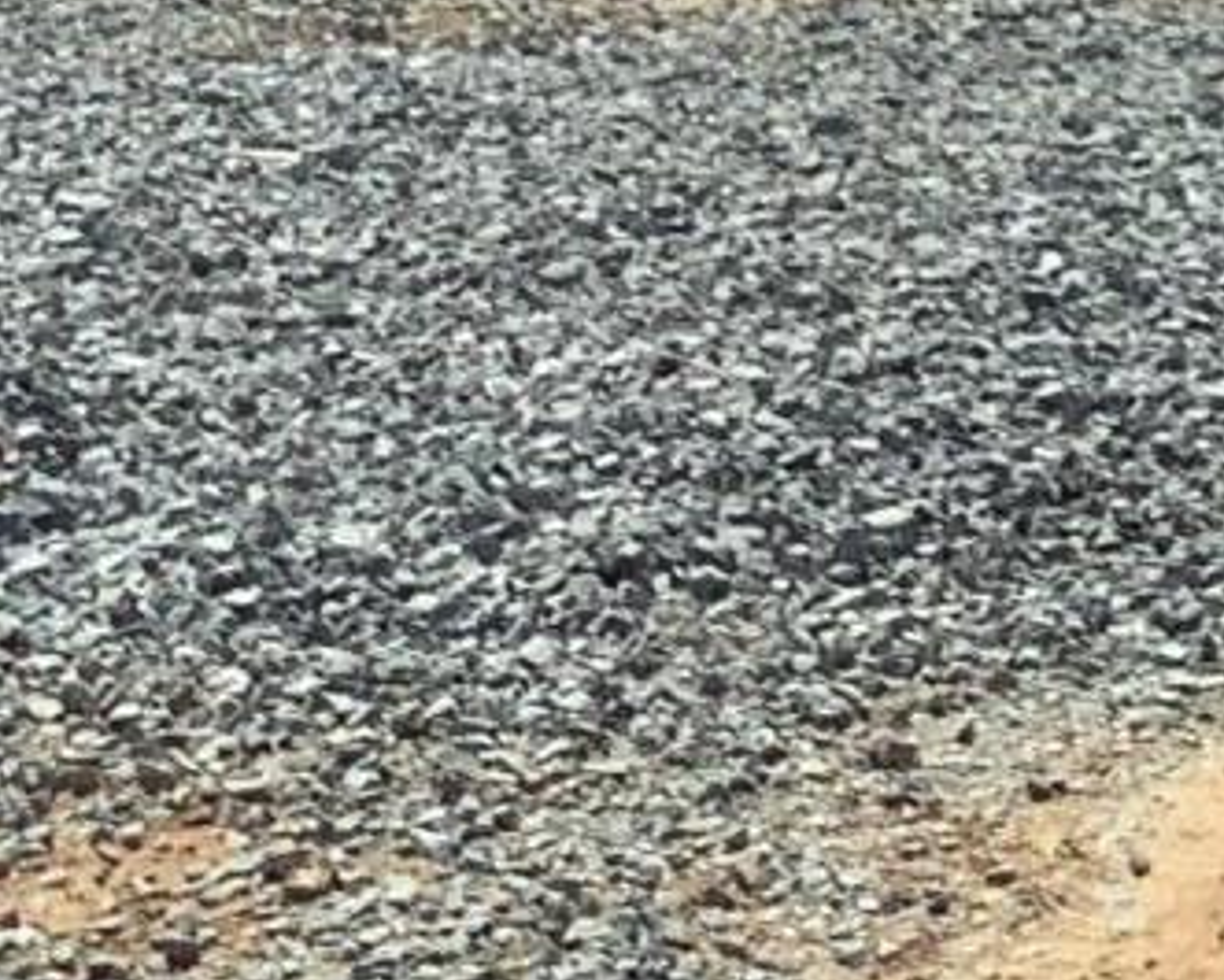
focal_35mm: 183
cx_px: 2511
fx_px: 6631
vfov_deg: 7.7
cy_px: -1557
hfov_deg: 9.8
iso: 25
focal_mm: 3.3
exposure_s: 1/2146
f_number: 2.4
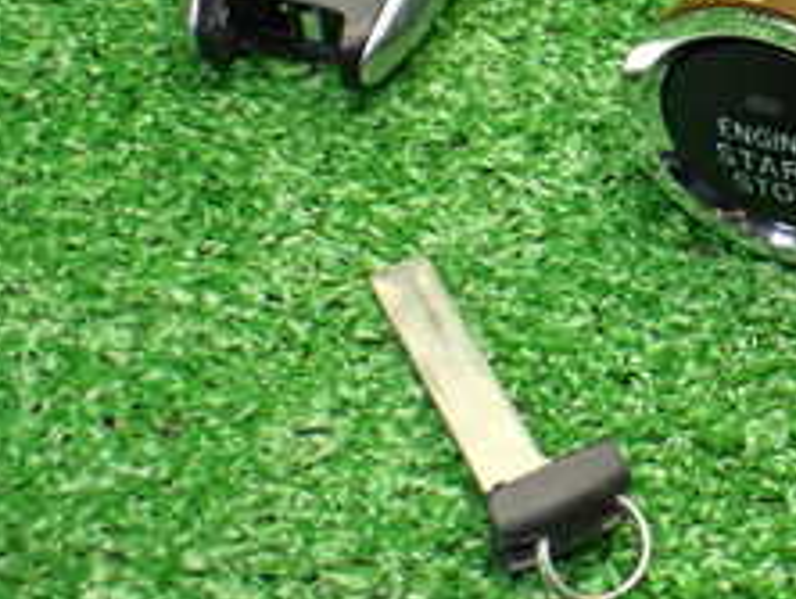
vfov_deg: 18.0
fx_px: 1865
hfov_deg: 22.0
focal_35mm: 81
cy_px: 68
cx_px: 990
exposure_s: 1/125
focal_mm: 5.4
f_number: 2.3
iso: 640
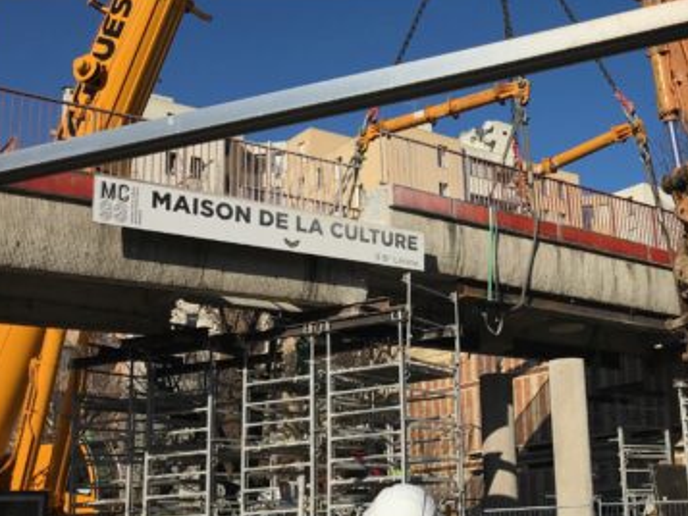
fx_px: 1014
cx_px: 513
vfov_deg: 28.6
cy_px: 268
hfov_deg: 36.6
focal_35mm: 51
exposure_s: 1/3690
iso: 20
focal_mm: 3.99
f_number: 1.8
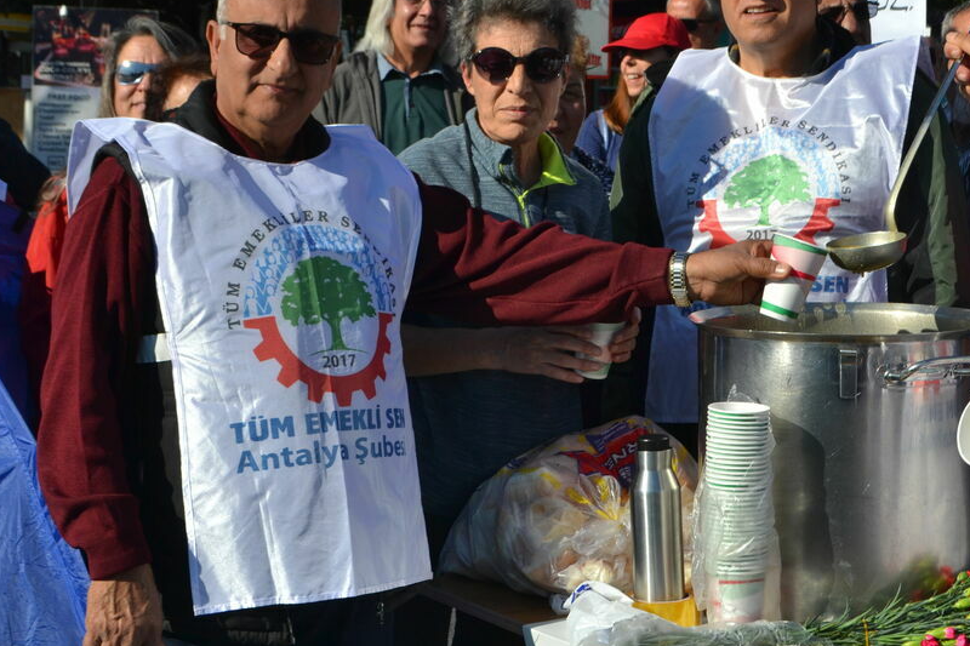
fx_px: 1939
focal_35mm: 72
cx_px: 609
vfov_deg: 18.8
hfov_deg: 28.0
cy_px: 150
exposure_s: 1/320
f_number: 9
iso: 100
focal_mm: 30
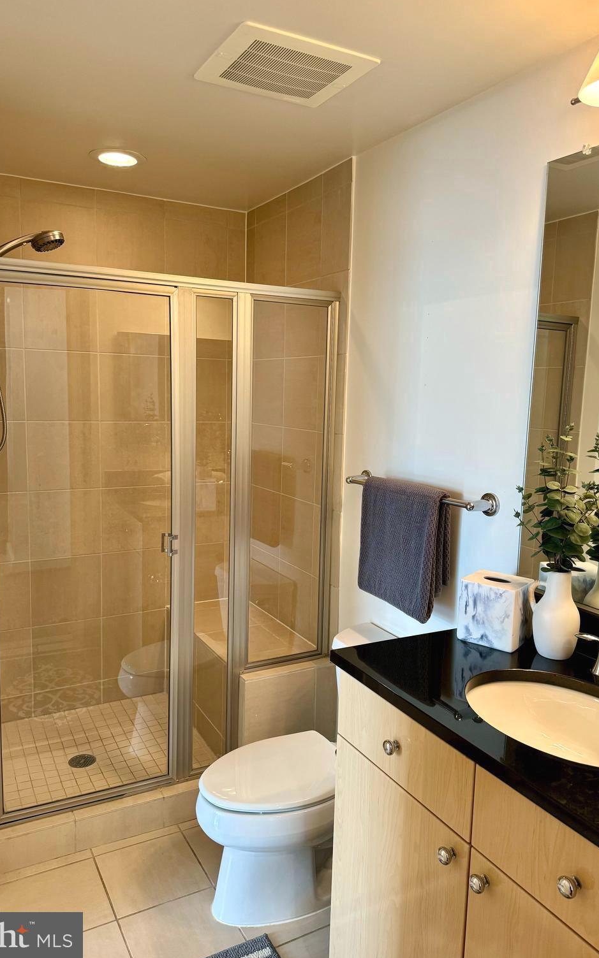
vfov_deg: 70.4
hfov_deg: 47.6
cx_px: 291
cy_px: 475
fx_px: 679
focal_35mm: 26
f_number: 1.78
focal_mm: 6.76
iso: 200
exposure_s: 1/120
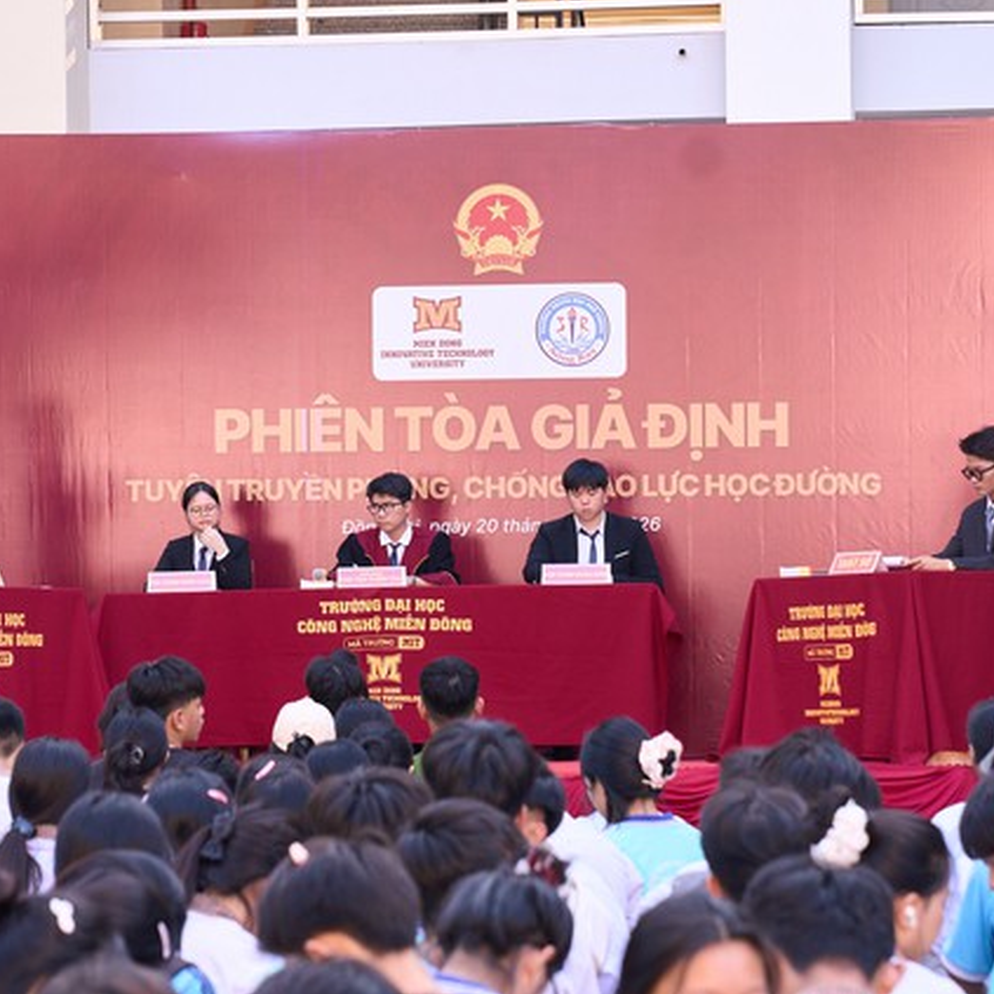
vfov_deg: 12.9
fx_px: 4386
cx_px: 442
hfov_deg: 12.9
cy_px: 496
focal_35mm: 135
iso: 320
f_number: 4.5
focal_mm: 70
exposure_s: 1/160
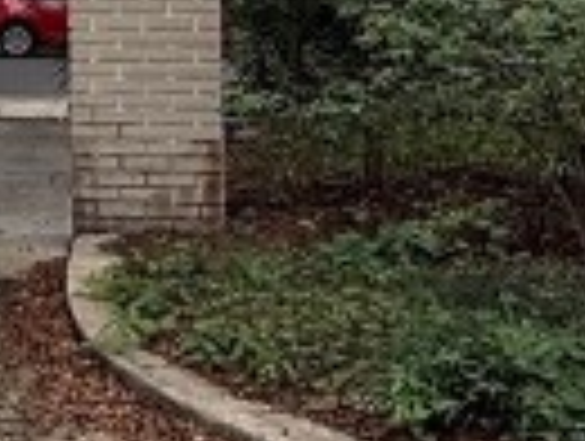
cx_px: -450
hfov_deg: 15.5
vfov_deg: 13.2
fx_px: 1862
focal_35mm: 110
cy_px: -81
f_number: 2.2
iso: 50
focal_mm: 2.22
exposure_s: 1/298
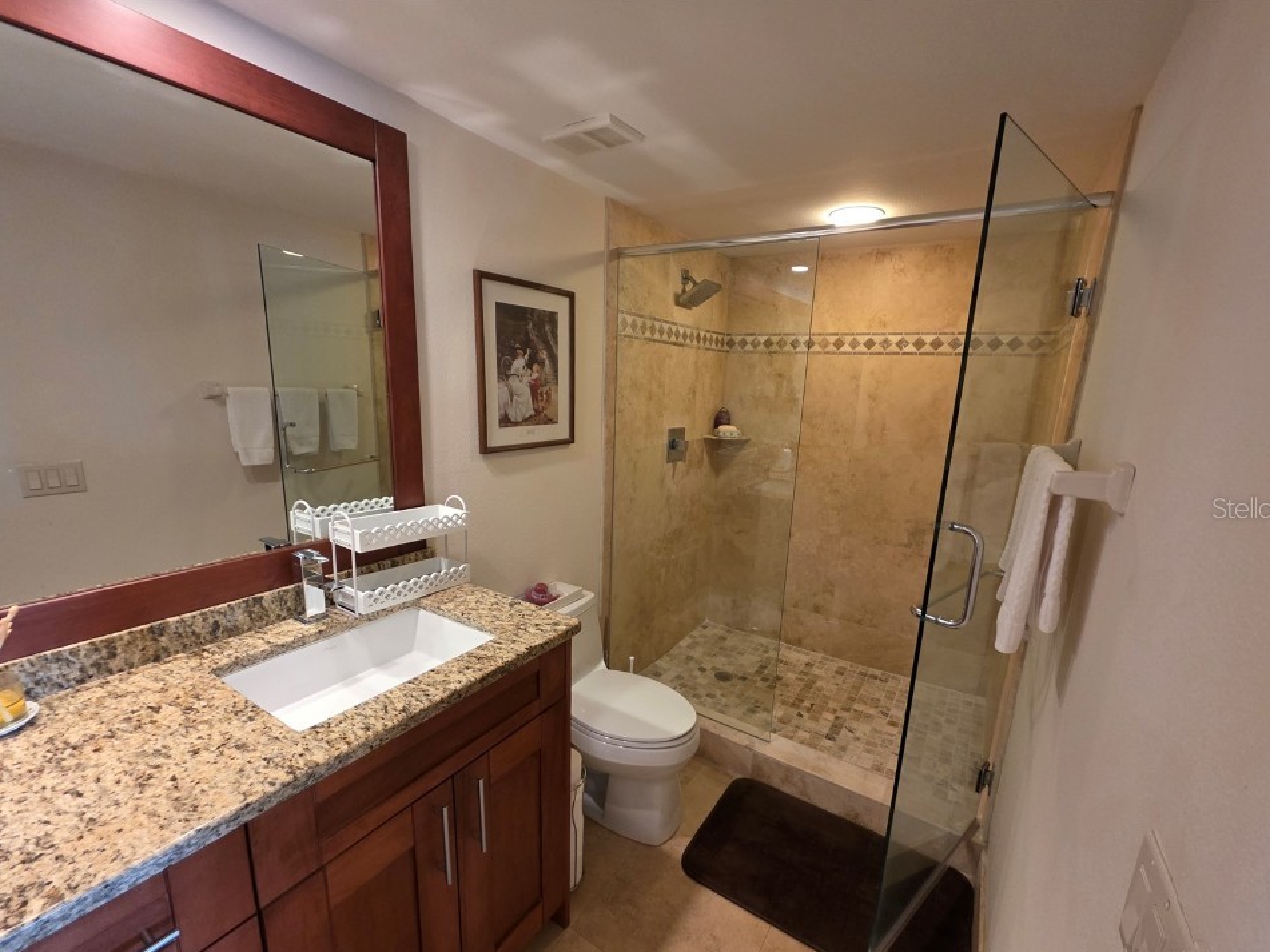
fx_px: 514
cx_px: 654
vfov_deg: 85.5
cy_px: 507
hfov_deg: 102.0
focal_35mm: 14
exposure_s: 1/60
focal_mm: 2.2
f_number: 1.9
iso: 500
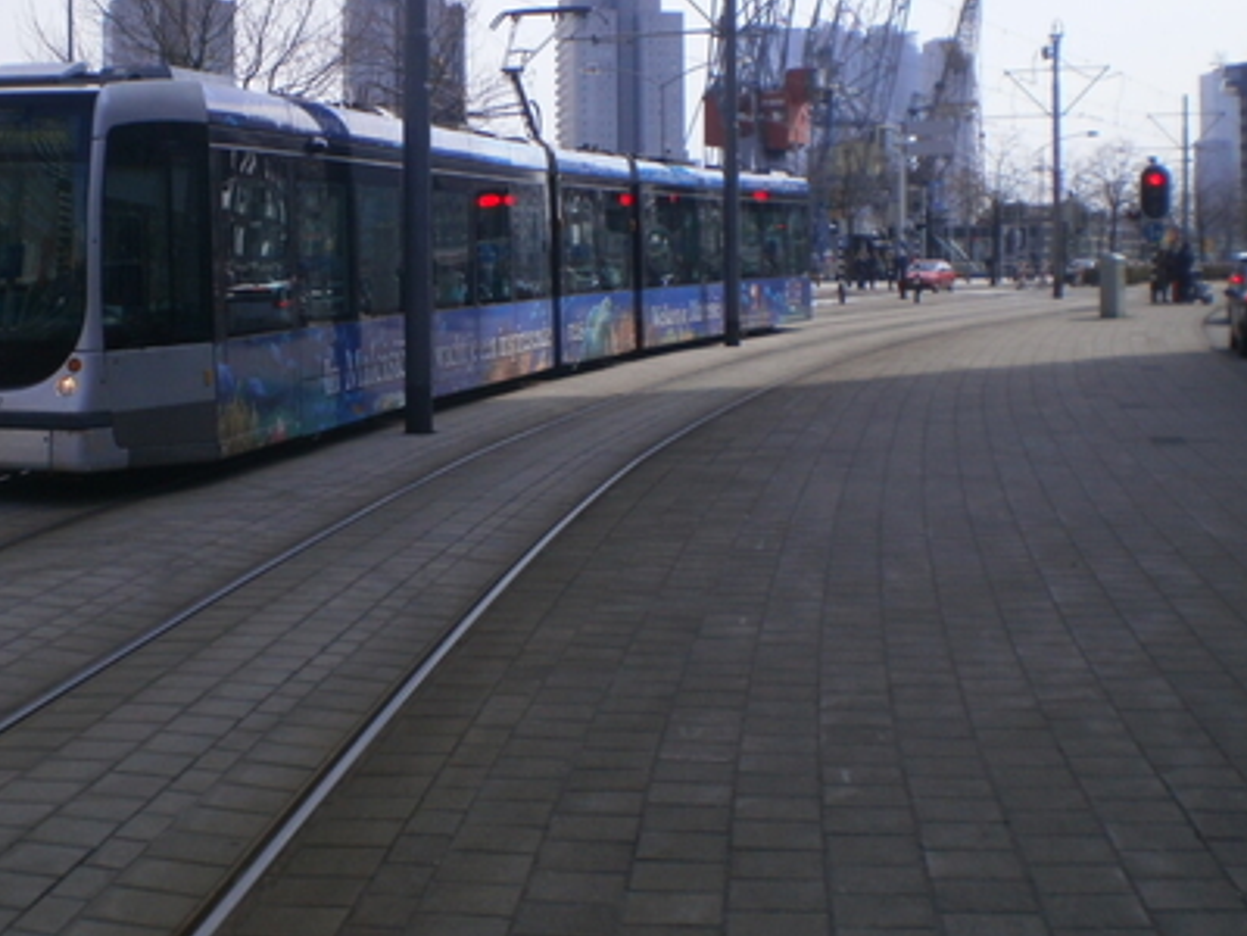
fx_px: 1945
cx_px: 330
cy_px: 303
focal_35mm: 54
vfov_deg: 26.9
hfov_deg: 34.9
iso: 100
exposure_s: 1/1000
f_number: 4.6
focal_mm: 6.3
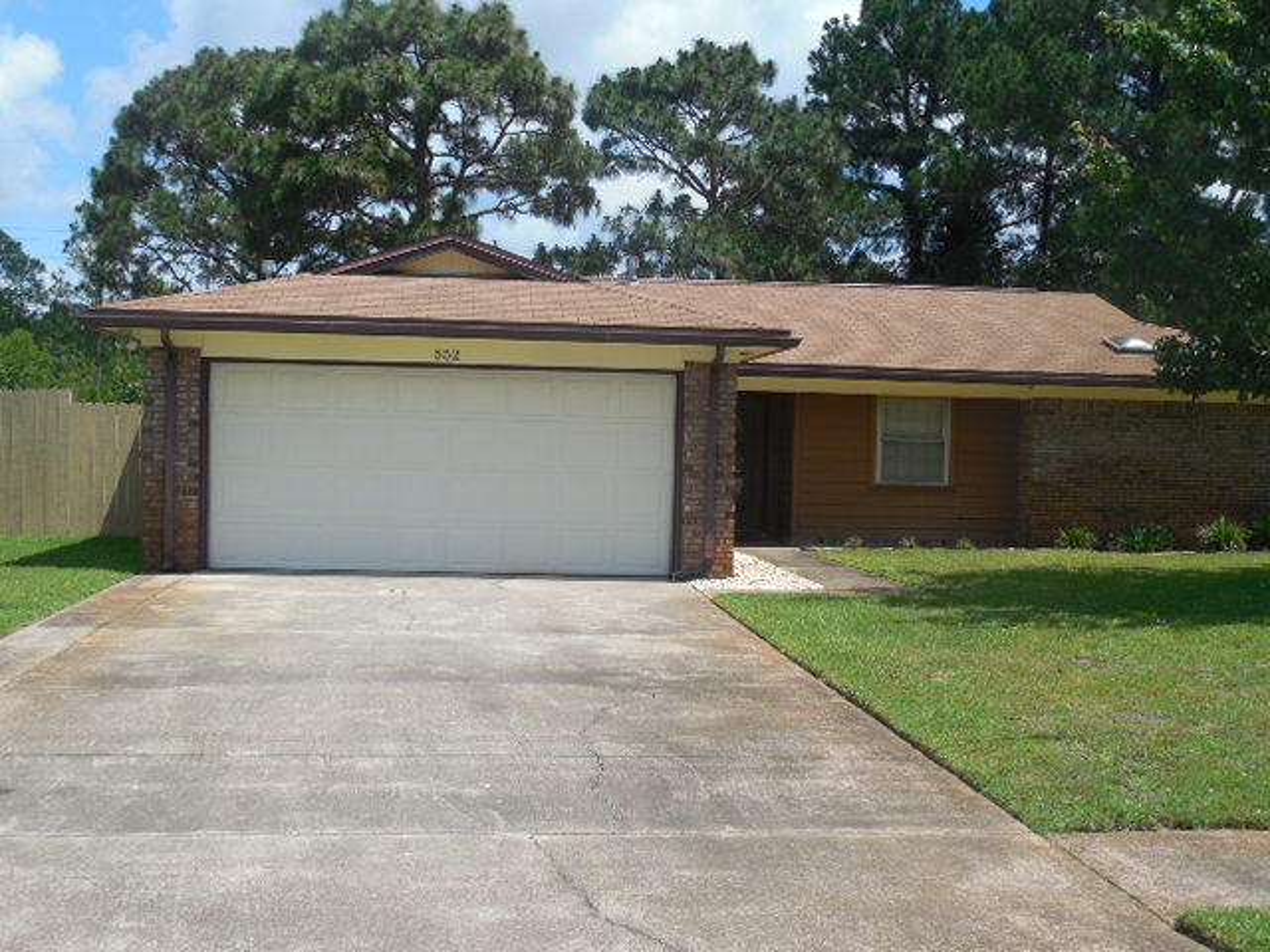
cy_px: 476
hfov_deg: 43.9
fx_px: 1578
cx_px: 635
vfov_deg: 33.6
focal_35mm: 43
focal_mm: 7.8
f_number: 3.9
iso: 125
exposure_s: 1/1000
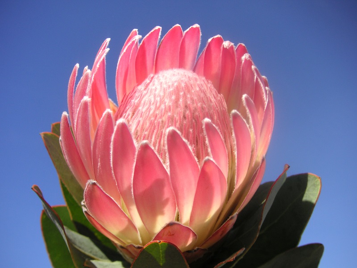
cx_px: 178
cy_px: 134
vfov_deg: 38.7
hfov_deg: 50.1
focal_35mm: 37
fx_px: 382
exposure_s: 1/750
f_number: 2.8
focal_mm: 6.1
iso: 50
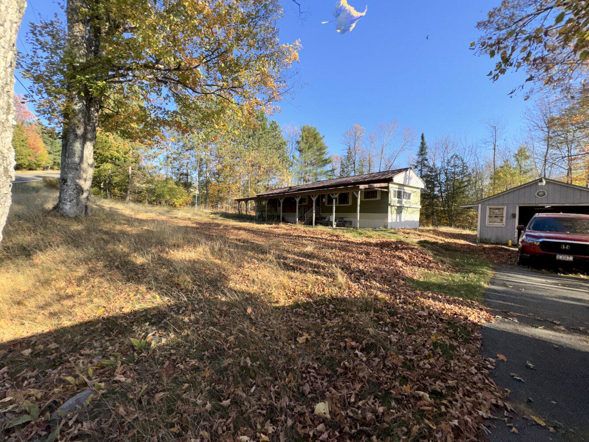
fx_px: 238
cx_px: 294
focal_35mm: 14
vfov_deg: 85.7
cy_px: 221
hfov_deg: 102.1
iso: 32
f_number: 2.2
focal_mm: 2.22
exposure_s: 1/1094
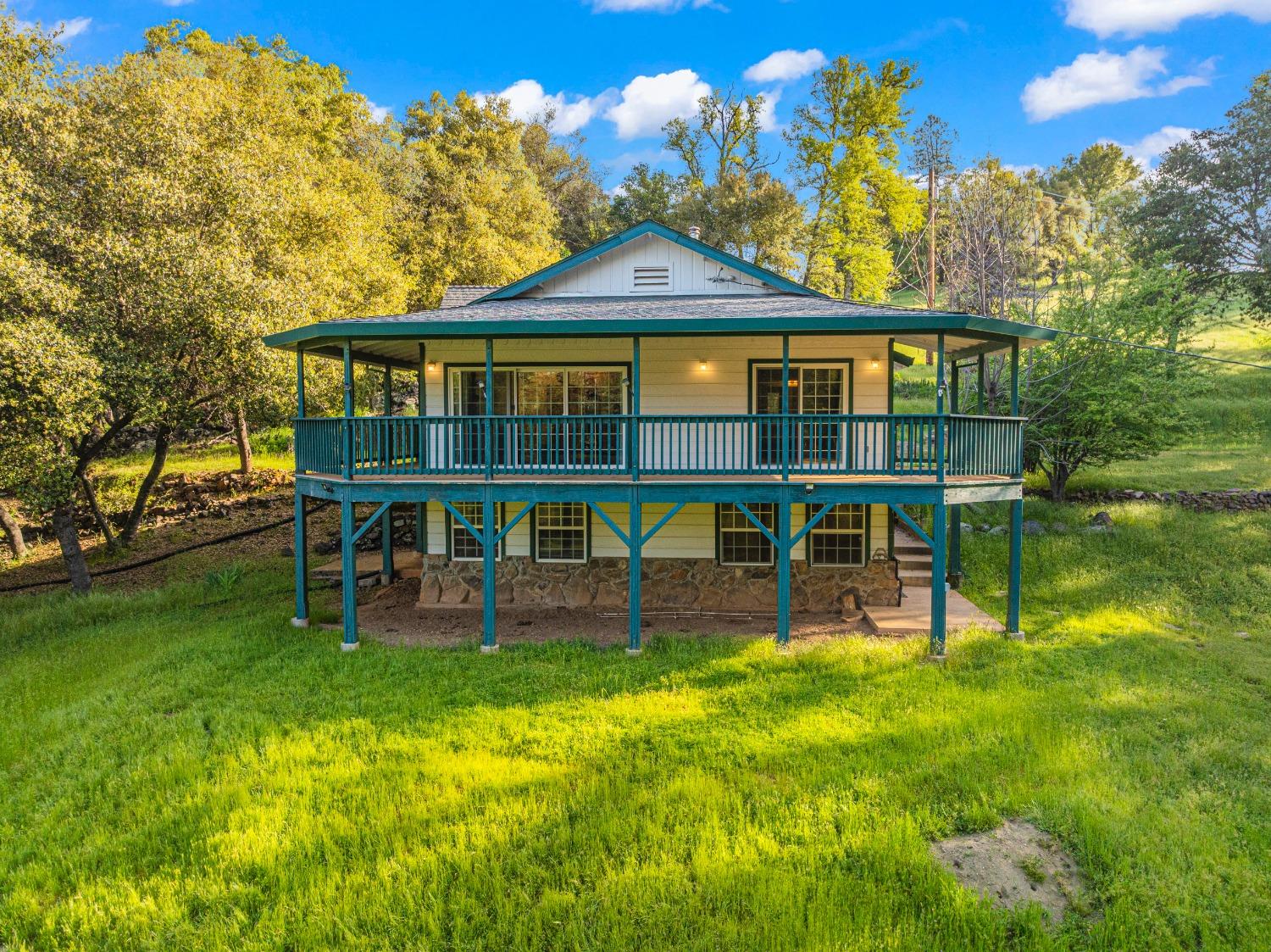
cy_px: 476
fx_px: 881
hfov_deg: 71.6
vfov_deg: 56.8
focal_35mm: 24
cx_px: 636
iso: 100
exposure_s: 1/60
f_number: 4
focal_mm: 12.29
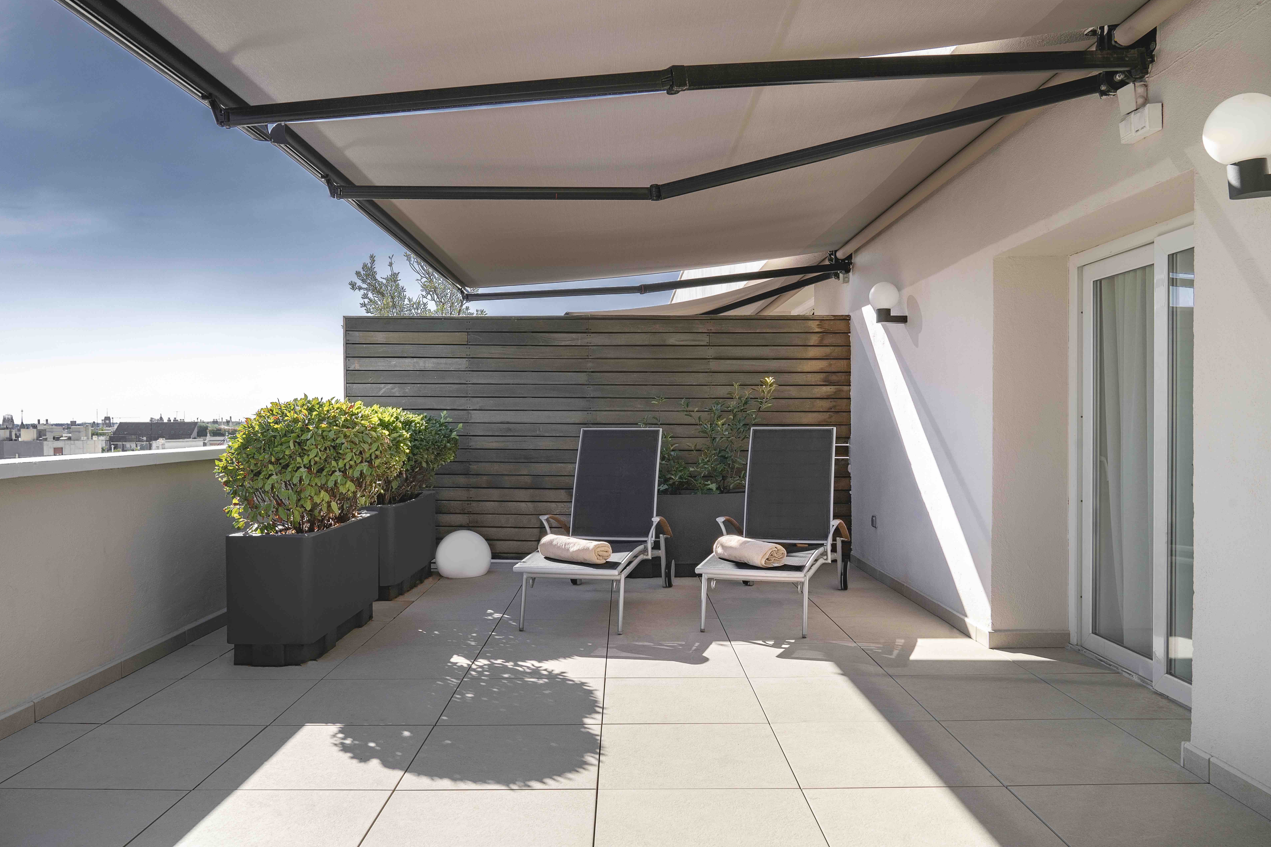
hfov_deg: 67.4
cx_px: 621
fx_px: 953
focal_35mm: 27
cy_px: 422
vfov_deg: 47.9
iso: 100
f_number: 10
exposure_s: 1/125
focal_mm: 26
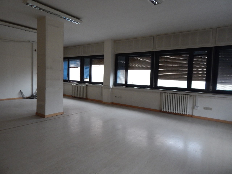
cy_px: 87
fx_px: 154
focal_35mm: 23
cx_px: 116
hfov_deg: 73.9
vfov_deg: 58.9
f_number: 3
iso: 450
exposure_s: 1/8
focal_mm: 4
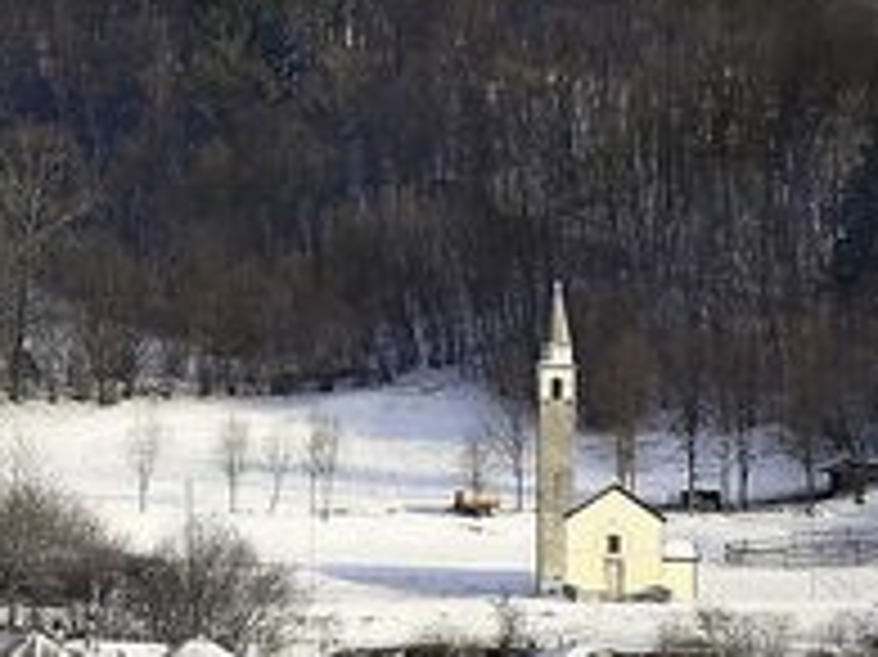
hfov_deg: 3.4
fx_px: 15006
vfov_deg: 2.5
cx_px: 243
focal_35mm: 592
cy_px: 326
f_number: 3.5
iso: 100
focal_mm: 200
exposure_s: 1/500
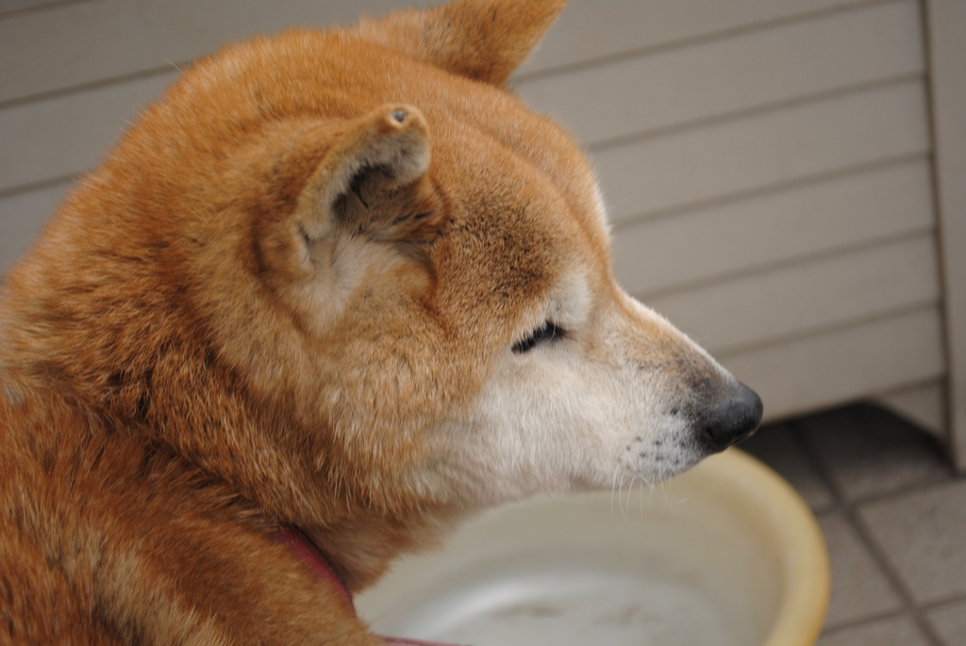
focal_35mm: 82
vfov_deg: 16.6
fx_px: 2216
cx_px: 483
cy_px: 323
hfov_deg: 24.6
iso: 200
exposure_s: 1/80
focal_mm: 55
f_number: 5.6
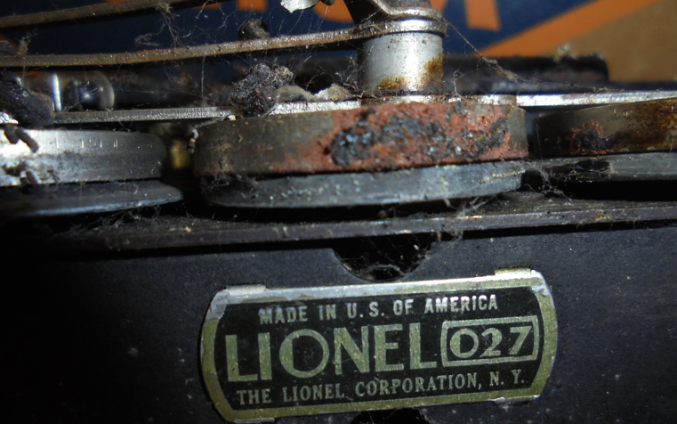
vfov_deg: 44.5
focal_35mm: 28
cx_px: 342
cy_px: 229
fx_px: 517
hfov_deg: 66.5
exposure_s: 1/30
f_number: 11.5
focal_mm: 4.6
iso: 200
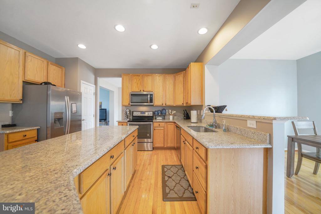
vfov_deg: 90.0
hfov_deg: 112.6
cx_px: 160
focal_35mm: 12
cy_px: 107
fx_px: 107
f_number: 4
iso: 320
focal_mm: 12
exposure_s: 1/30
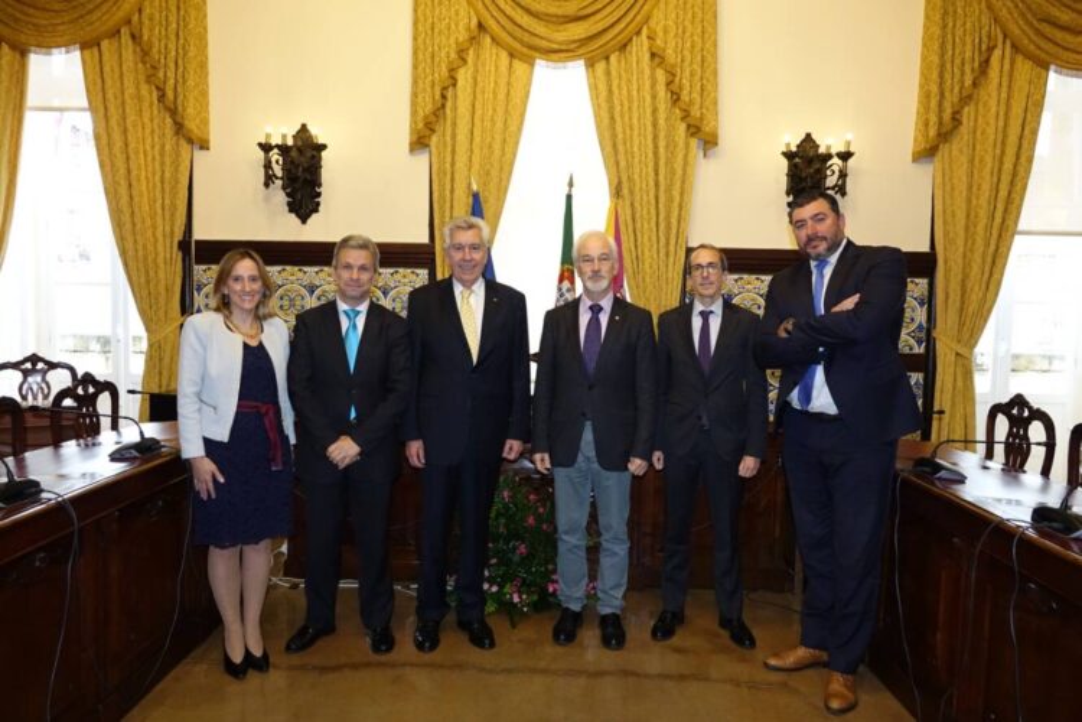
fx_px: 721
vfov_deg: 53.1
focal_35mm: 24
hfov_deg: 73.7
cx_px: 541
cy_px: 361
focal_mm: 8.82
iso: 1600
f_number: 2.8
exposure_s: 1/250
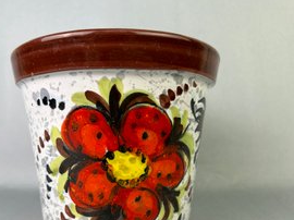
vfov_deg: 42.6
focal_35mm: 33
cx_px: 124
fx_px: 280
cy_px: 137
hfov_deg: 55.1
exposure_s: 1/136
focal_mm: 5.7
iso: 32
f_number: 1.5
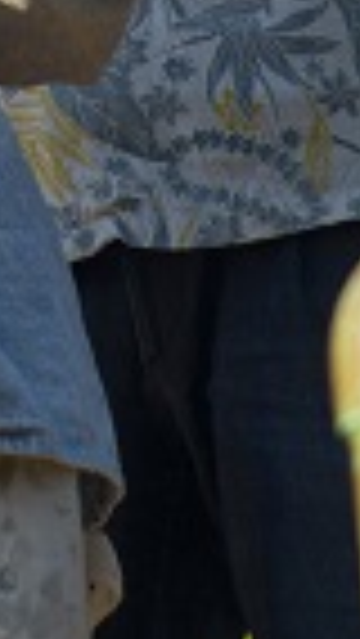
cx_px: -904
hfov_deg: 2.4
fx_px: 8339
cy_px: -612
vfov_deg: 4.3
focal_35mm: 492
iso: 100
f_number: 2.8
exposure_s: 1/1250
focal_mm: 70
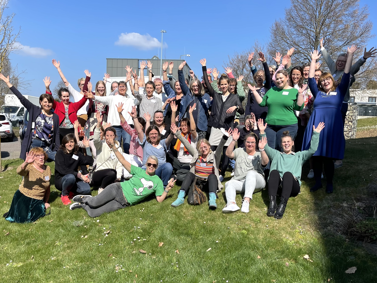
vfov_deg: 53.1
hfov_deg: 67.3
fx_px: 283
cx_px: 188
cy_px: 142
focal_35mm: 26
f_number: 1.6
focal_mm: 5.1
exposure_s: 1/3448
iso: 32
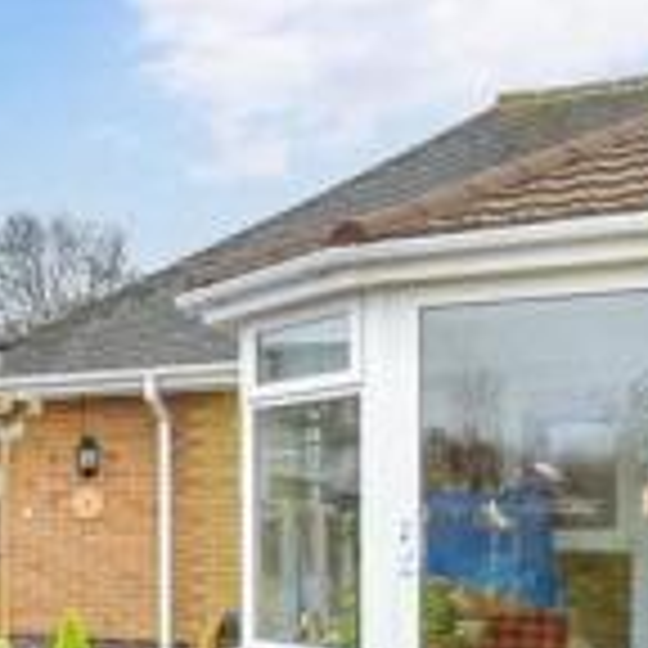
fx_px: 1228
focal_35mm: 58
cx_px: -403
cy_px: 583
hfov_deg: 22.4
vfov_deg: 28.4
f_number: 8
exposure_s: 1/20
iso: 160
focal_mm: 10
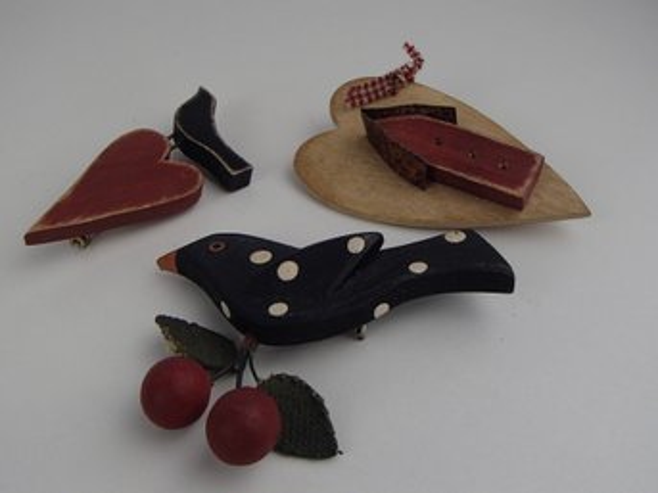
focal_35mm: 37
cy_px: 246
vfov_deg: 38.6
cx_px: 329
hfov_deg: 50.2
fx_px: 703
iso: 160
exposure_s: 1/160
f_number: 4.7
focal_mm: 6.64
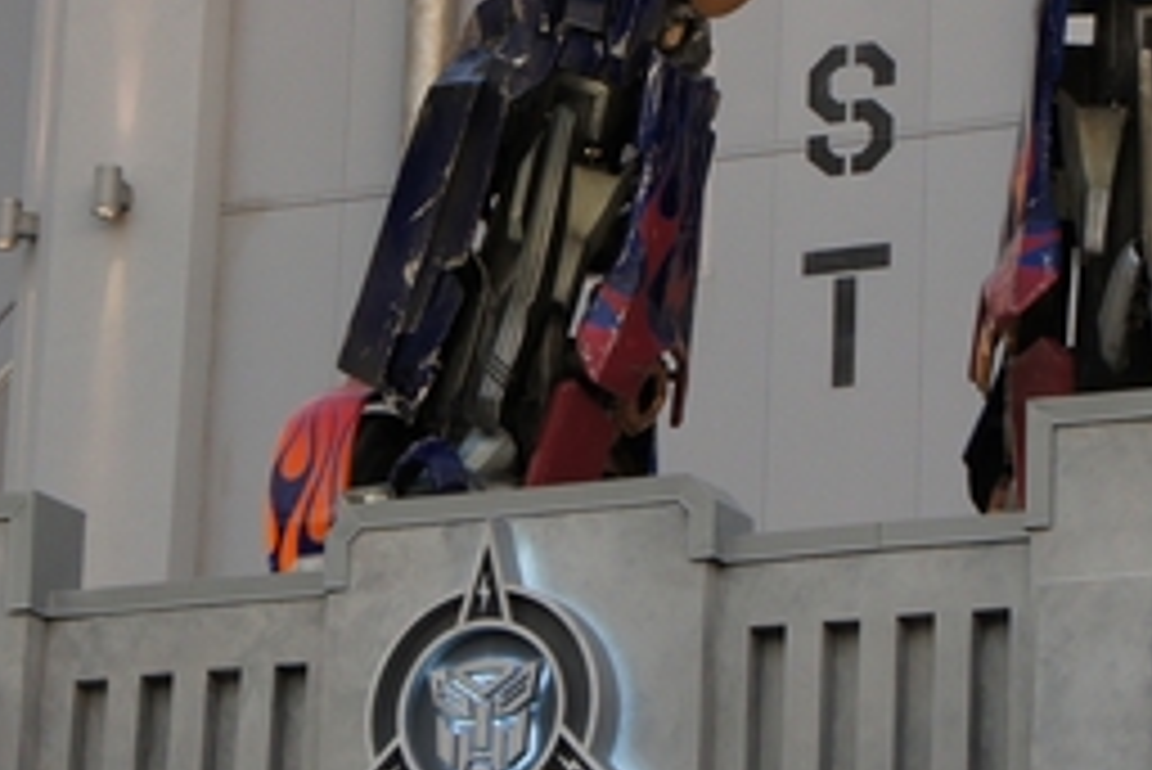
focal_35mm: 187
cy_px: 61
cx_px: 693
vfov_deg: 7.3
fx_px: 5987
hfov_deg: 11.0
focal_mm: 32
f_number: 5
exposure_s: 1/60
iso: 200
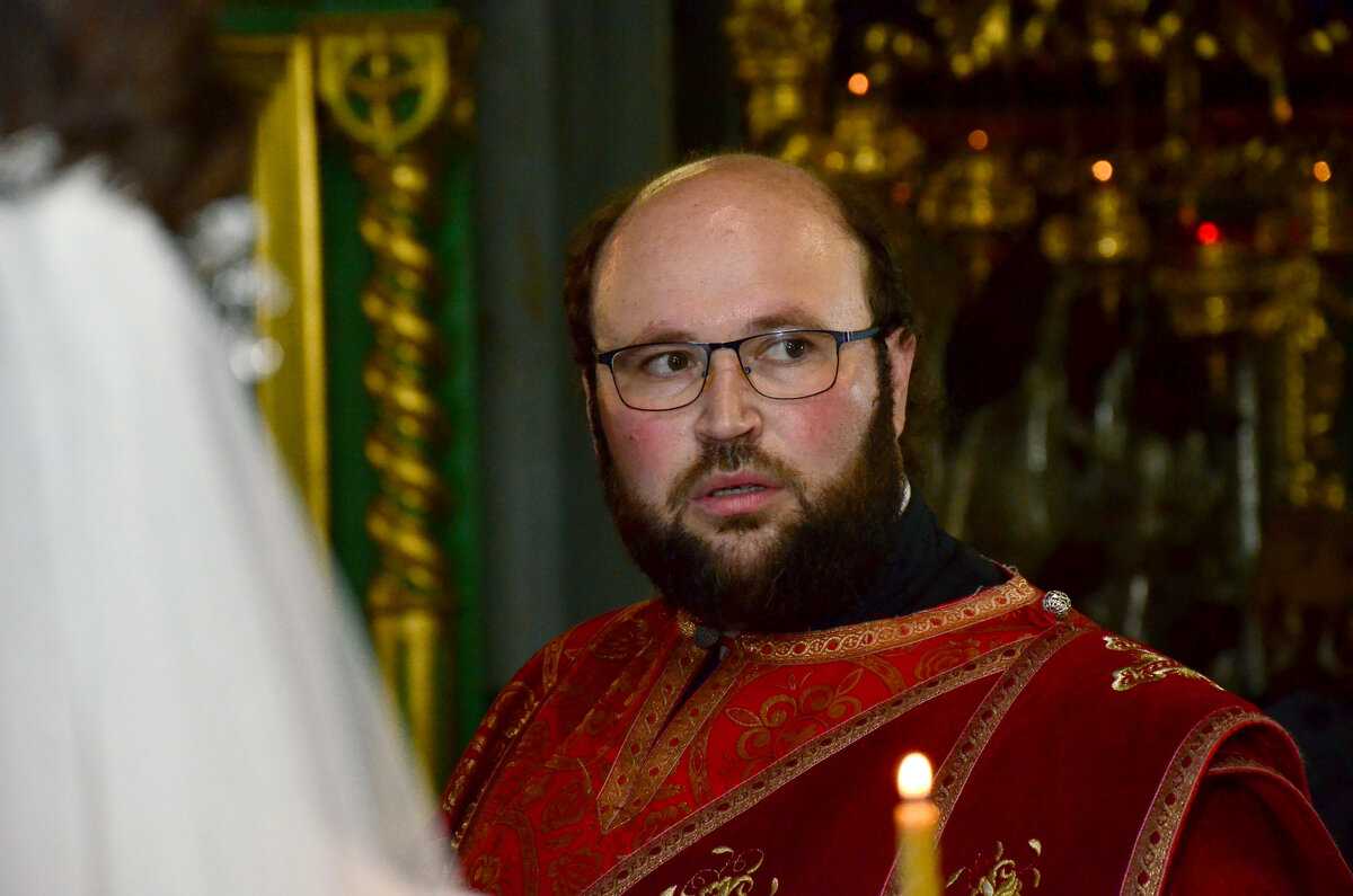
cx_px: 676
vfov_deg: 6.5
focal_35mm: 210
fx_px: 7877
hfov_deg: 9.8
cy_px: 448
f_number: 7.1
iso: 2500
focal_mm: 140
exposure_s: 1/160
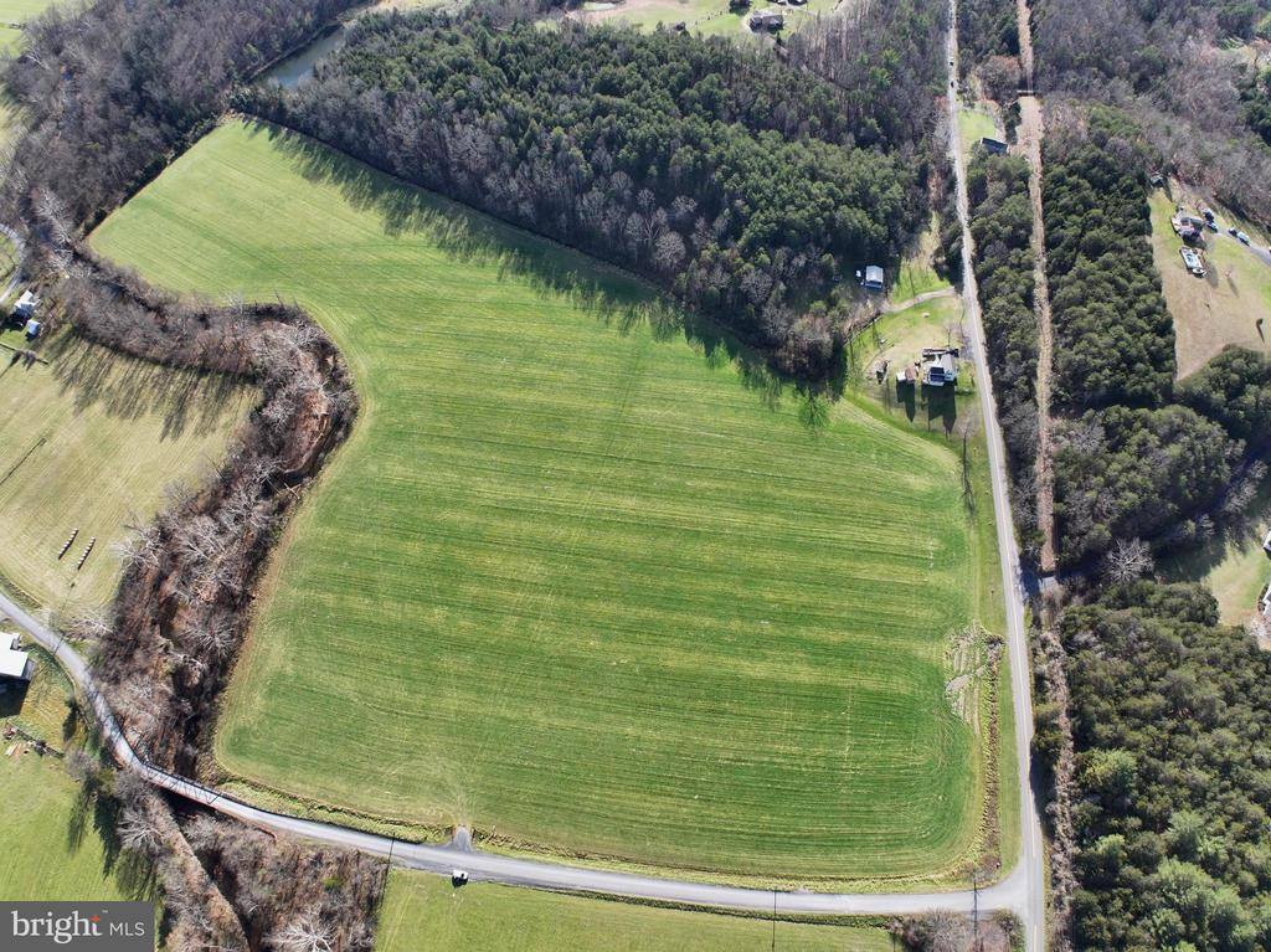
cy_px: 476
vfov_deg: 56.8
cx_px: 636
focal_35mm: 24
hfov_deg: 71.6
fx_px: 881
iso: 100
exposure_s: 1/400
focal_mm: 12.29
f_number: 2.8
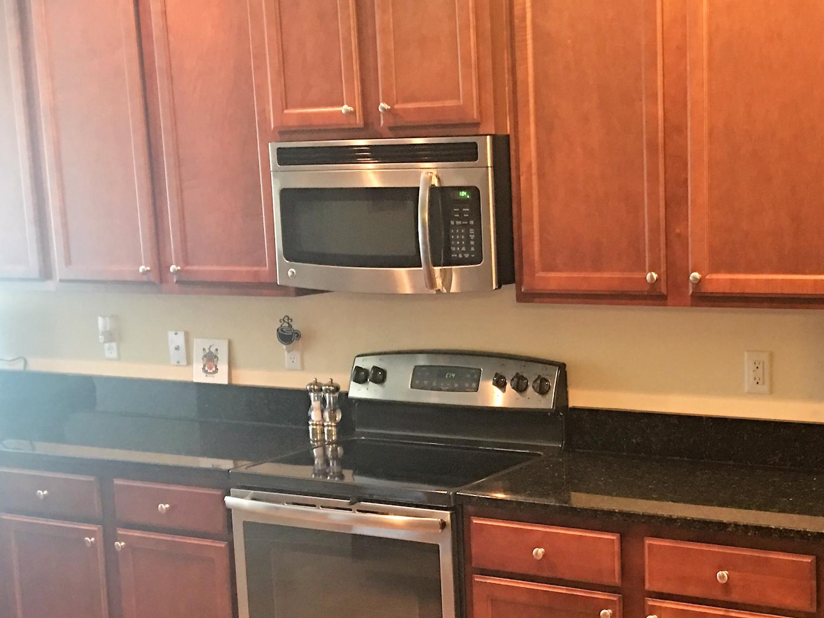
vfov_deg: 25.5
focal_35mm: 57
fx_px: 1357
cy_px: 413
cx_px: 590
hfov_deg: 33.3
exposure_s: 1/8
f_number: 2.2
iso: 100
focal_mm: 4.15
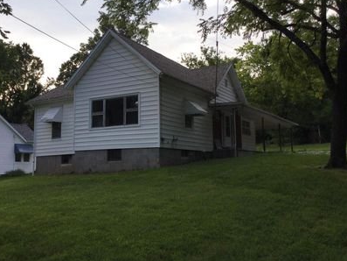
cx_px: 169
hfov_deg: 47.8
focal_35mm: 39
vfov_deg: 36.8
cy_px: 111
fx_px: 391
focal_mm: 3.3
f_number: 2.4
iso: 25
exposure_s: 1/312
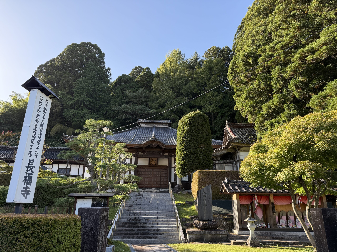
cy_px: 126
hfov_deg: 71.6
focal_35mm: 24
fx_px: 234
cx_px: 168
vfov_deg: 56.8
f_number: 1.78
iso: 100
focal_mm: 6.76
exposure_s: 1/898
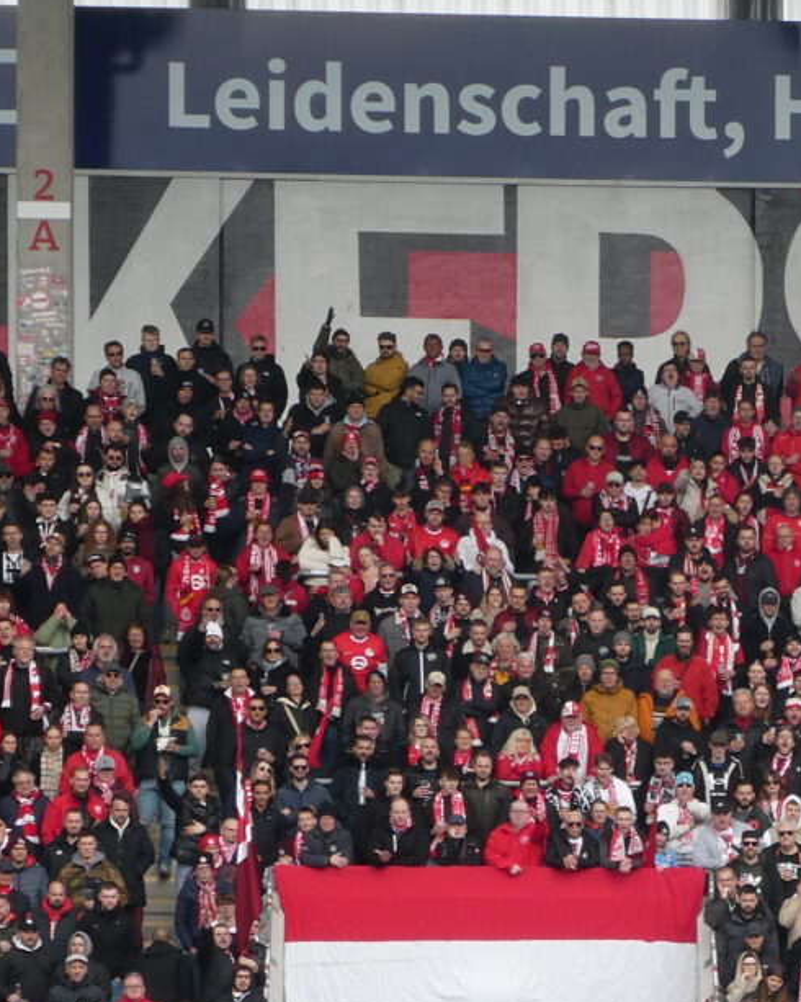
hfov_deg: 4.5
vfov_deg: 5.6
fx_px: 10199
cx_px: 1148
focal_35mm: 344
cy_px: 960
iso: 80
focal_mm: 24.2
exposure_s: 1/100
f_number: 5.3
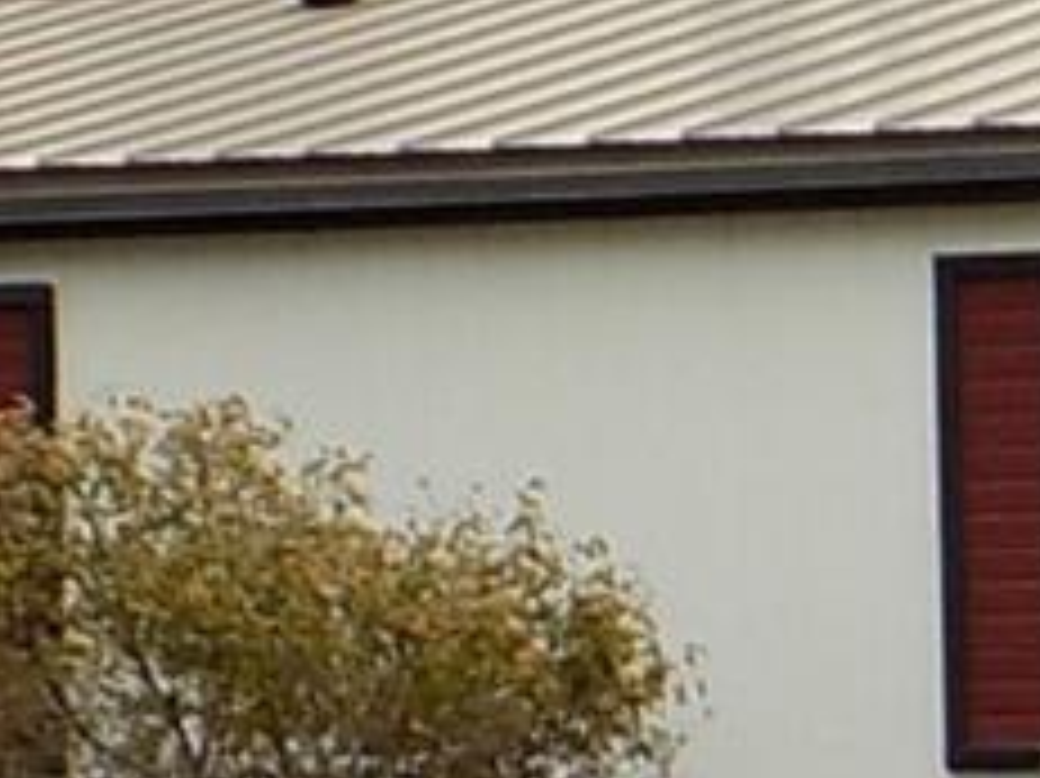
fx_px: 7207
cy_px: 1151
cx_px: 1855
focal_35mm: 240
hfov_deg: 8.0
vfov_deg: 6.1
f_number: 3.5
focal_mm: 6.6
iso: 80
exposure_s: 1/500
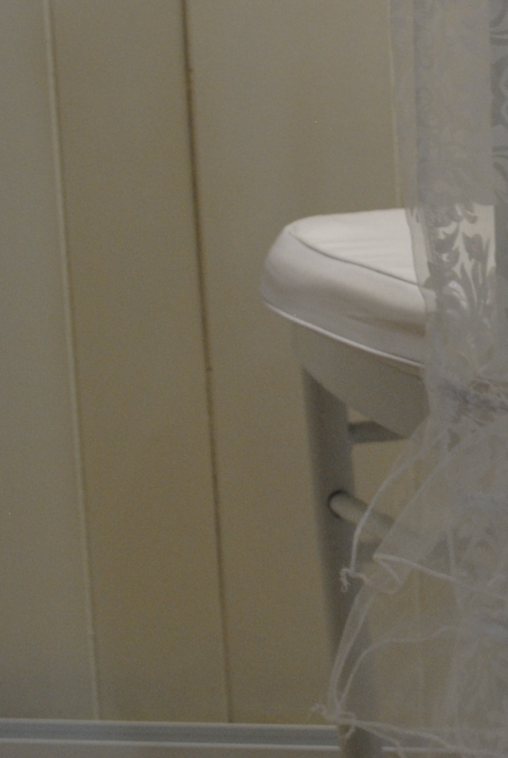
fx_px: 2574
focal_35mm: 122
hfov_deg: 11.0
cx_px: 689
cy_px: 296
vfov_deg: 16.7
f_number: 4.2
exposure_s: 1/40
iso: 400
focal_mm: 26
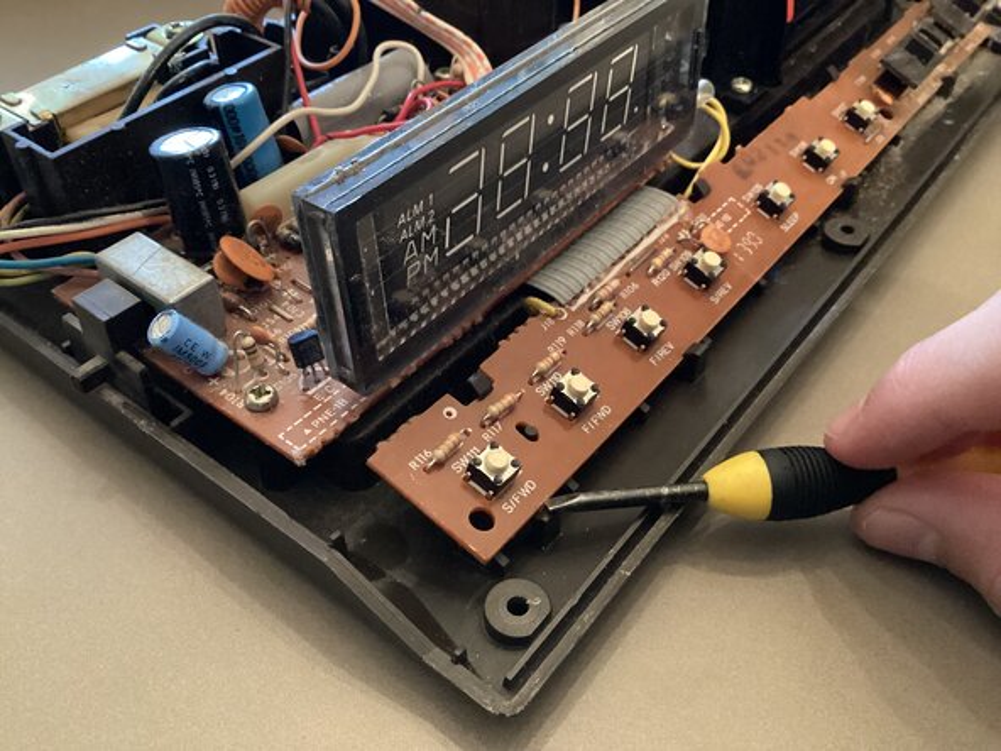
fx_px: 896
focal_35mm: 31
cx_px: 500
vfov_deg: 45.4
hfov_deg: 58.4
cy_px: 376
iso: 800
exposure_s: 1/17
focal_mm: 3.3
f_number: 2.4
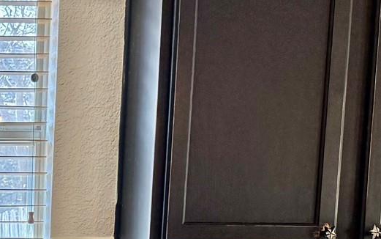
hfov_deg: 19.5
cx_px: -83
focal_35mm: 100
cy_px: 386
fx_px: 1039
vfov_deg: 12.3
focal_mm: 6.76
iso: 160
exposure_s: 1/164
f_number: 1.78
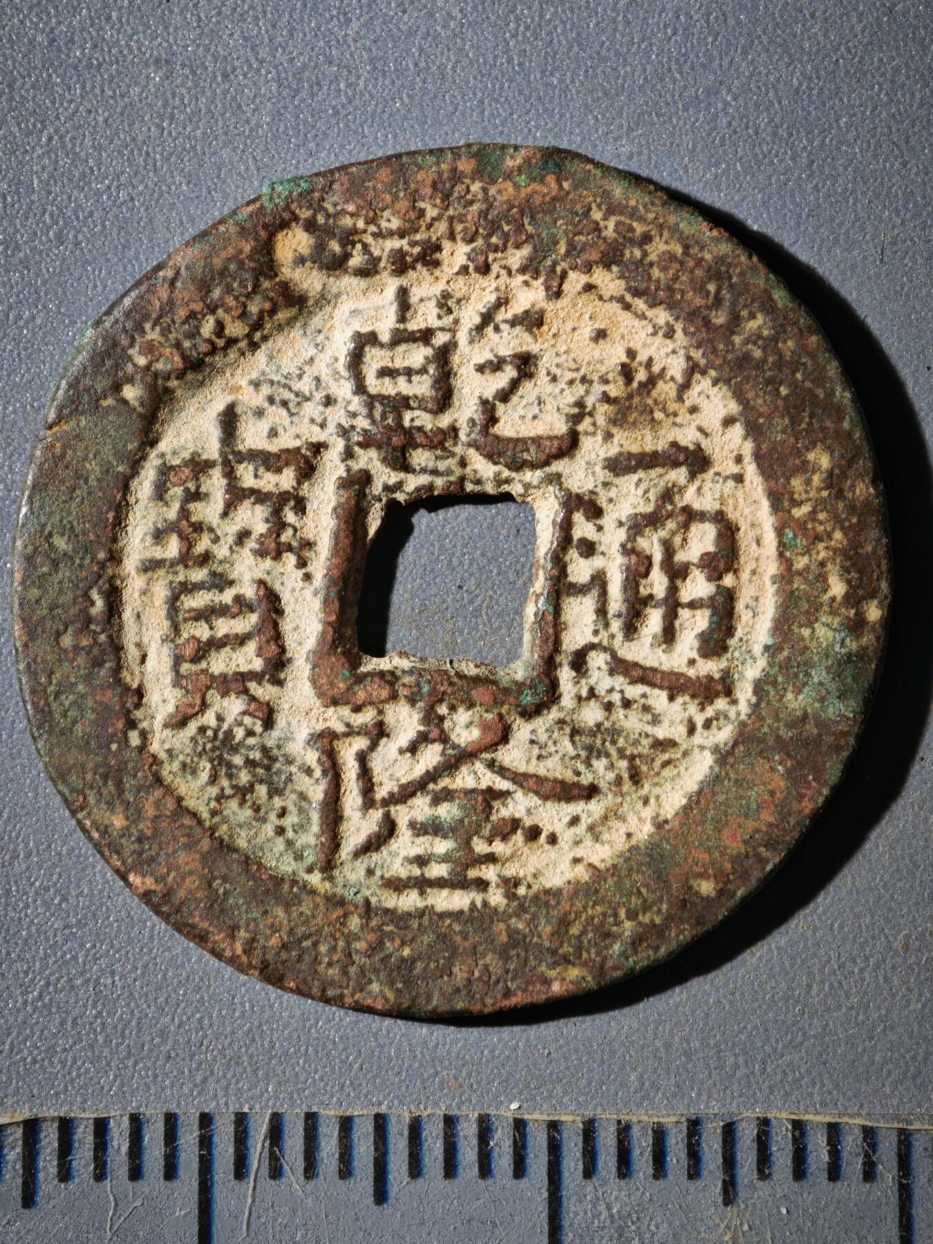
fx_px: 3881
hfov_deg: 13.7
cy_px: 622
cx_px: 466
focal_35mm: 108
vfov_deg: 18.2
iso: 100
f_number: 2
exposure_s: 1/100
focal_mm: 9
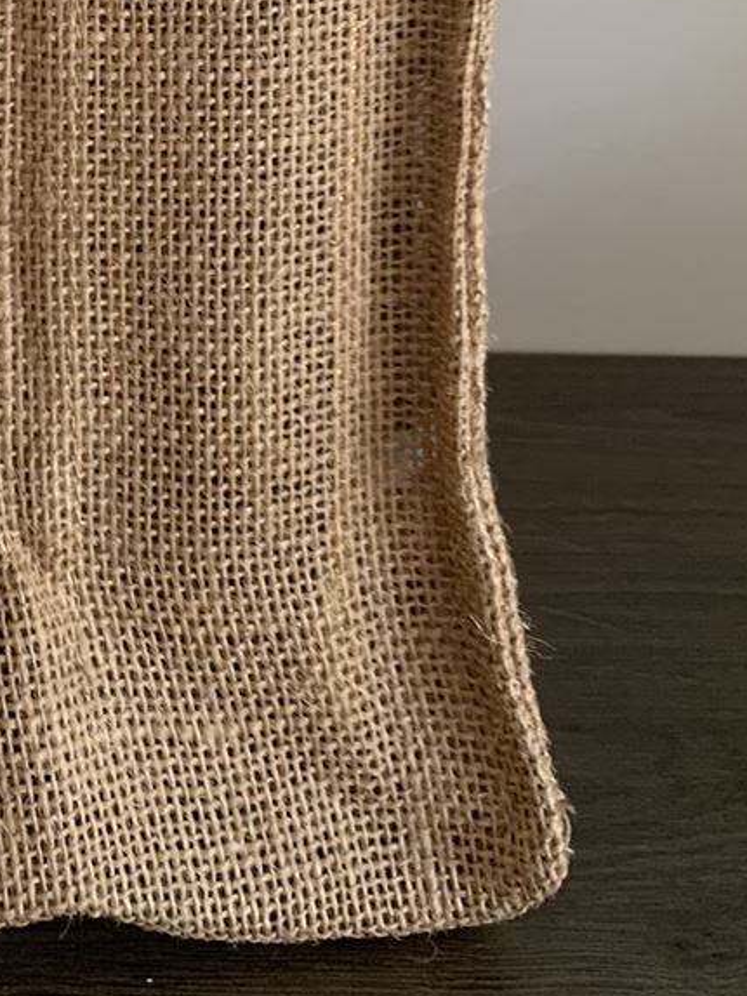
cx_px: 60
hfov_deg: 22.0
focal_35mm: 65
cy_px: -142
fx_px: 1870
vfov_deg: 27.0
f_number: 1.8
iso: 100
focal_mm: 4.25
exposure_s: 1/60
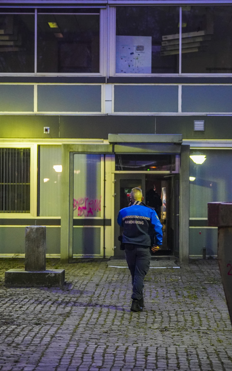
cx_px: 107
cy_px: 186
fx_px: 1245
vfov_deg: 17.0
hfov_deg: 10.6
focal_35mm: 123
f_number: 2.8
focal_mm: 80
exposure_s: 1/50
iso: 6400
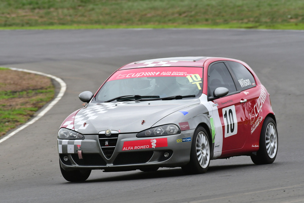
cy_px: 102
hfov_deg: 2.7
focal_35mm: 750
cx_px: 152
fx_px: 6335
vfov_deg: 1.8
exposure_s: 1/640
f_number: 10
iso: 640
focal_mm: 500
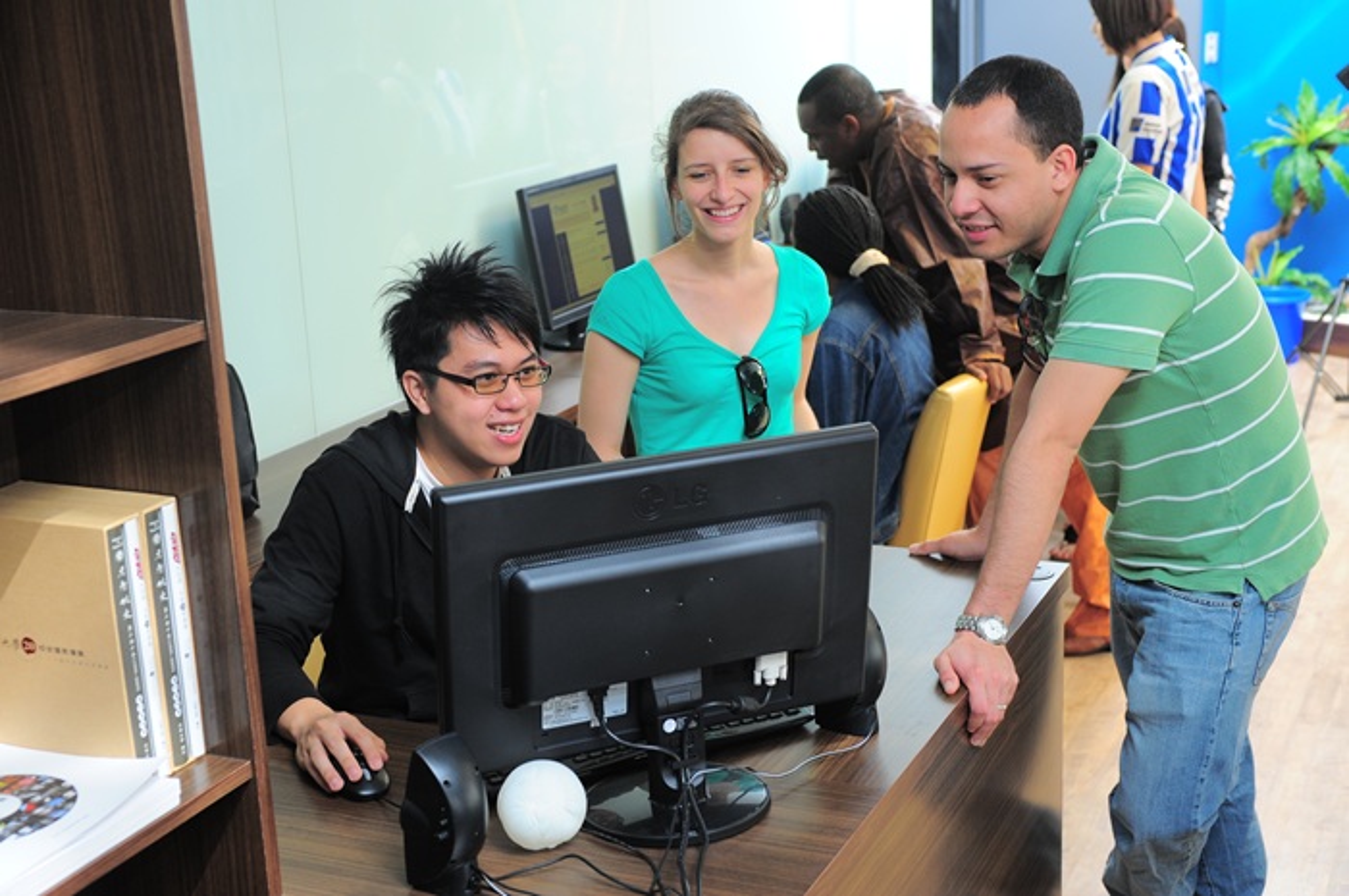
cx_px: 674
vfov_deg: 26.9
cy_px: 448
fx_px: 1871
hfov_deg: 39.6
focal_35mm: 50
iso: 640
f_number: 5.6
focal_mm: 50
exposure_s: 1/80
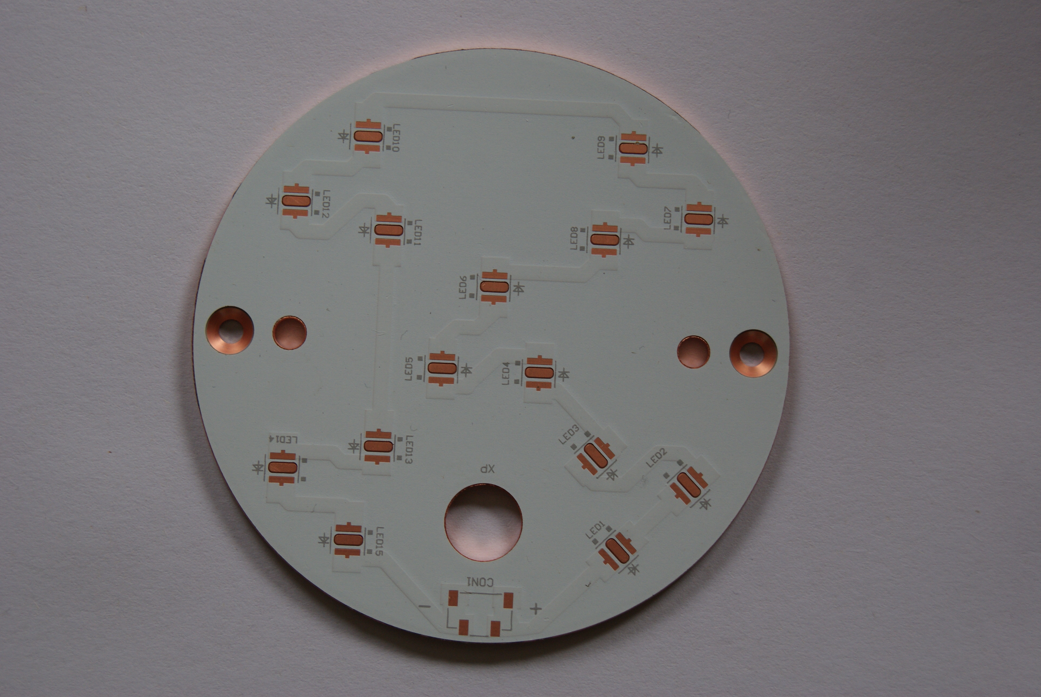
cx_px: 520
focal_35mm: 82
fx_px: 2388
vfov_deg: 16.6
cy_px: 348
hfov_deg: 24.6
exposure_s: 1/100
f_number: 5.6
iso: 200
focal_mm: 55
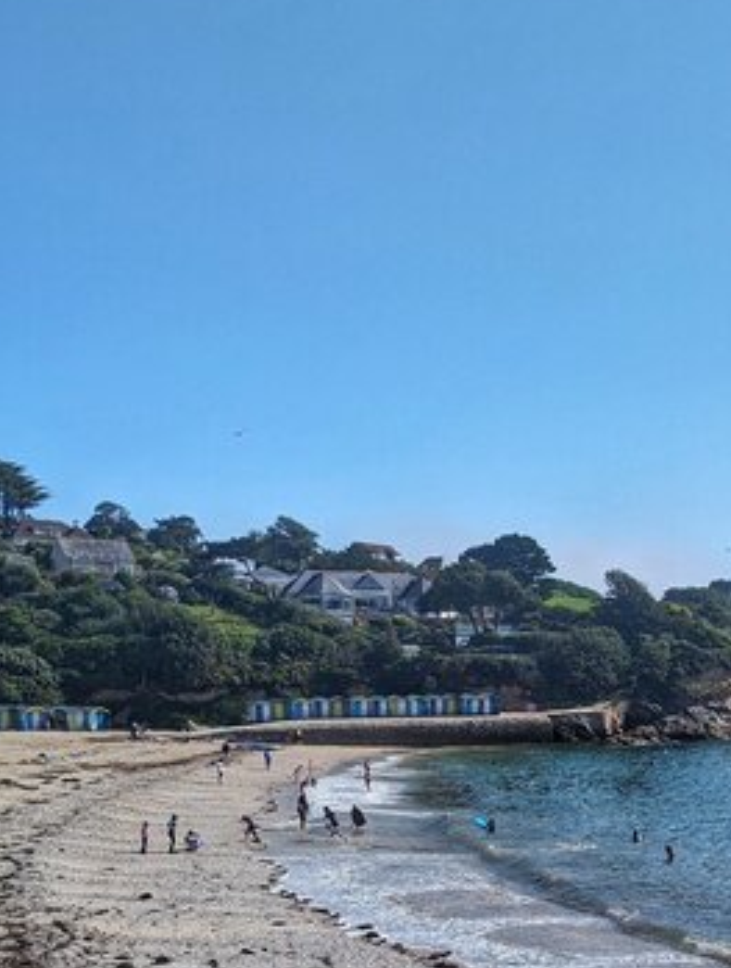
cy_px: 725
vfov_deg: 37.9
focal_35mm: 49
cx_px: 609
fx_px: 1373
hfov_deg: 29.0
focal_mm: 6.81
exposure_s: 1/2899
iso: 47
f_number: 1.85
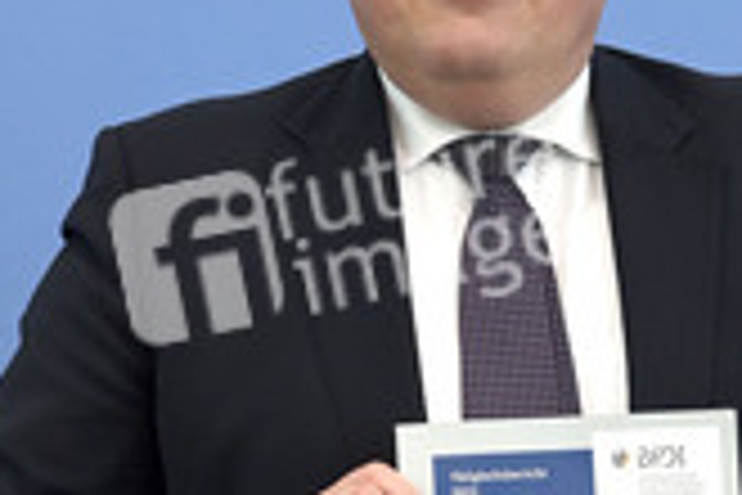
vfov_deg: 8.5
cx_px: 472
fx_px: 3298
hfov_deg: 12.8
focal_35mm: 160
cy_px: 464
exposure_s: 1/400
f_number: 5.6
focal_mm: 66
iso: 2000
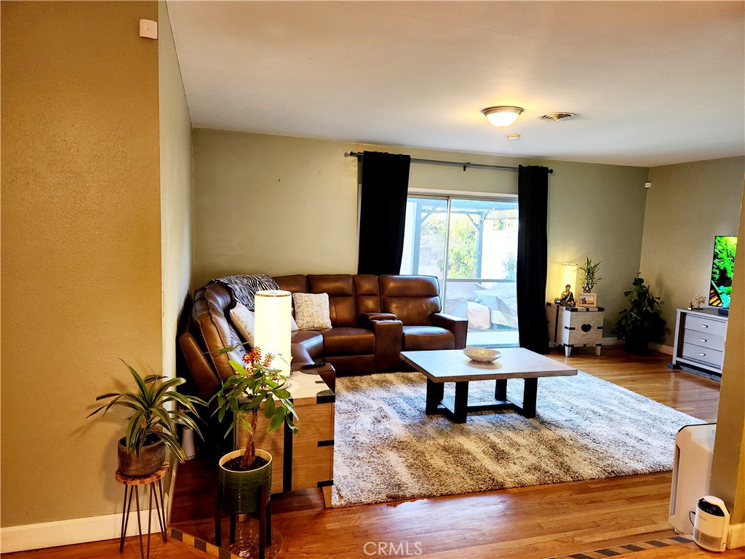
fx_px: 495
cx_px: 372
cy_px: 280
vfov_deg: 58.9
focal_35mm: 23
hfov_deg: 73.9
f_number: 1.8
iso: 320
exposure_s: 1/120
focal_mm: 5.4
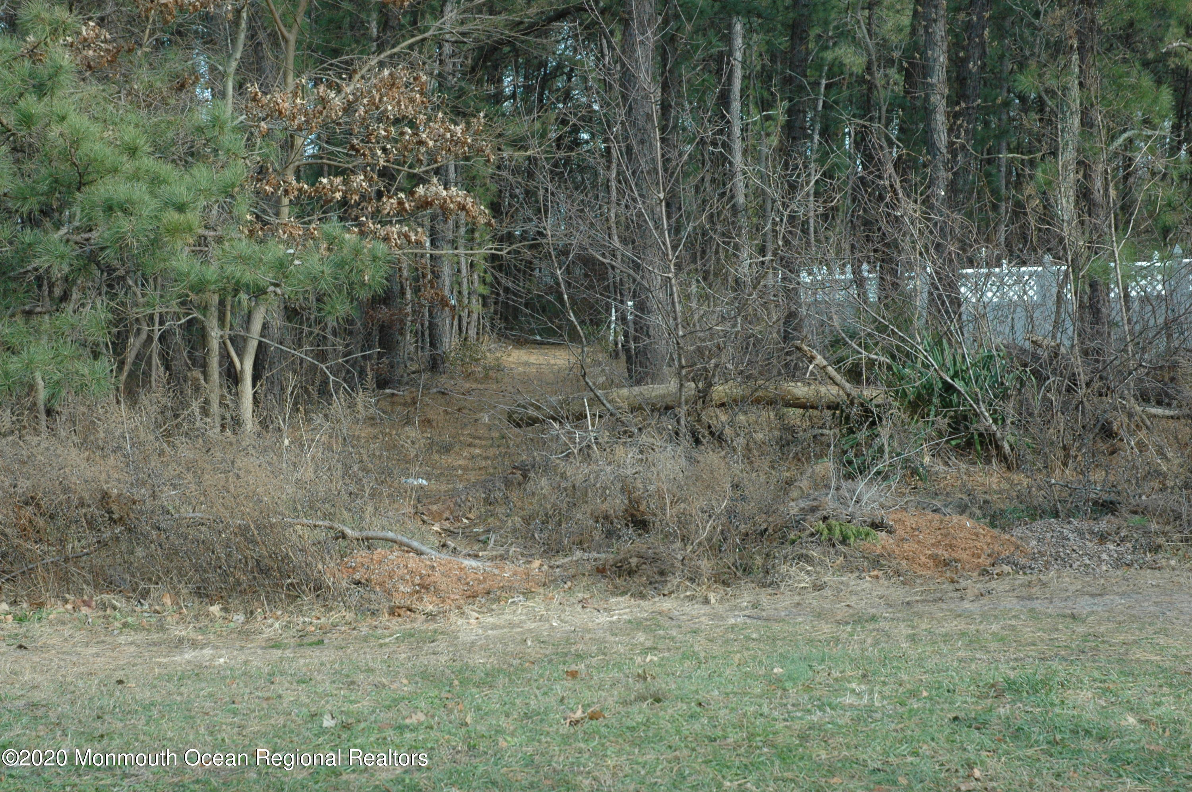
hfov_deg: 30.5
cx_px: 596
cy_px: 396
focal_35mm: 66
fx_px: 2183
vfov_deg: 20.6
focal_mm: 44
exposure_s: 1/320
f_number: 9
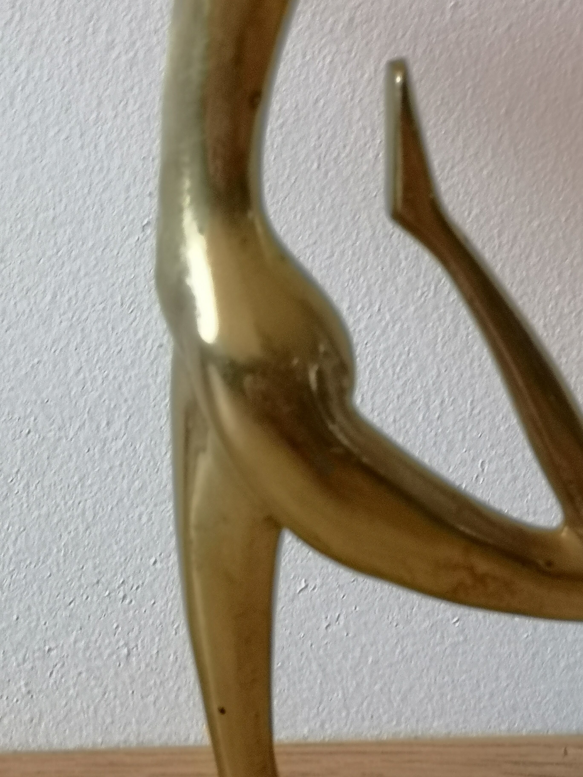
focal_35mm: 101
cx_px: 292
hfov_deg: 14.6
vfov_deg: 19.4
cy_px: 388
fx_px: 2268
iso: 200
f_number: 1.8
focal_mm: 3.95
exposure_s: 1/33.3
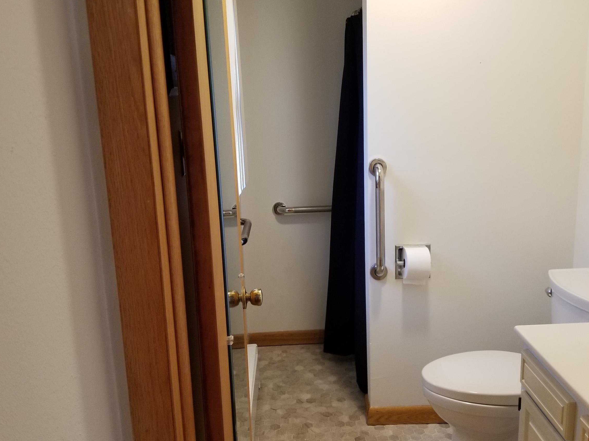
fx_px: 562
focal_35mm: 33
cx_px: 325
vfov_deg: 42.9
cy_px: 227
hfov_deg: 55.2
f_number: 1.7
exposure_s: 1/40
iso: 160
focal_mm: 4.3
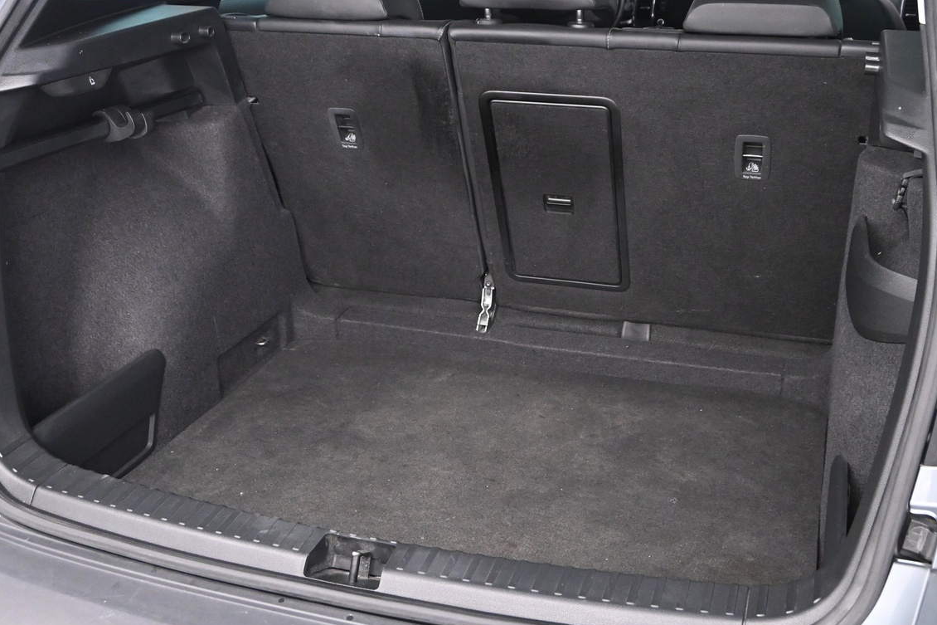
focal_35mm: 43
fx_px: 1119
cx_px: 498
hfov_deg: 45.4
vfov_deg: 31.1
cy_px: 242
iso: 2500
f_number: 4.5
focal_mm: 20
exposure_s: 1/30
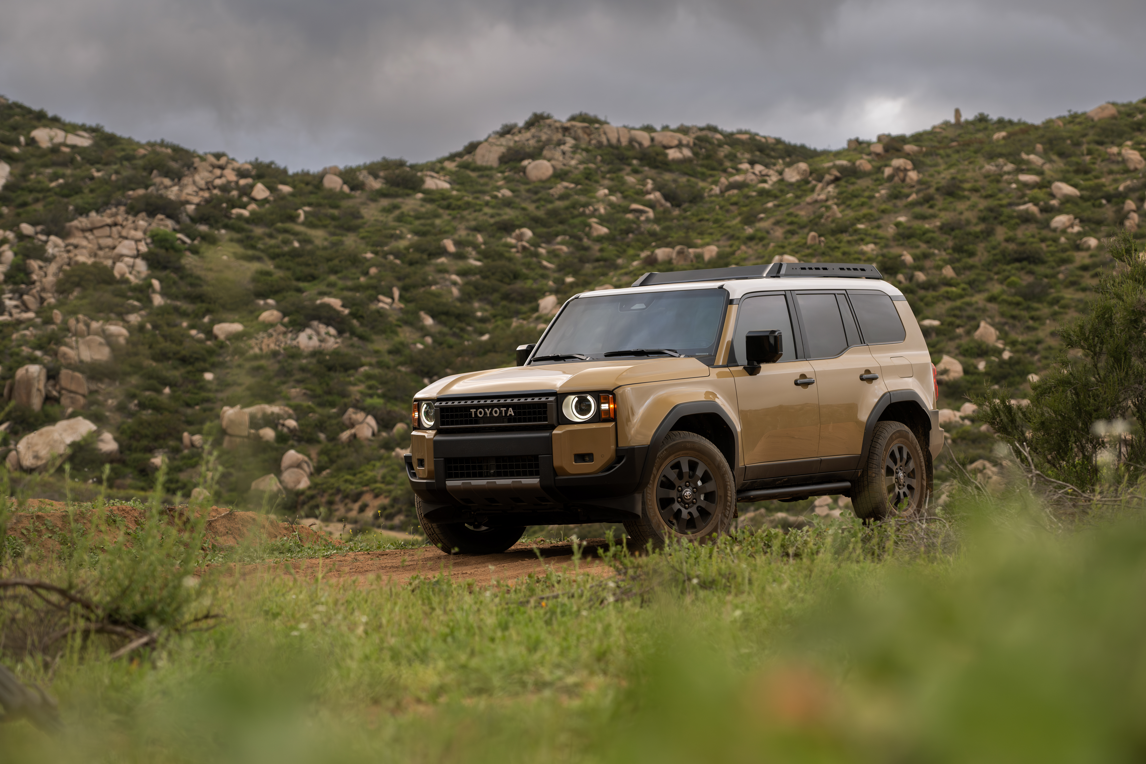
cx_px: 573
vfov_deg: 14.9
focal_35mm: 92
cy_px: 382
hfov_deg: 22.1
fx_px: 2928
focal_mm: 92
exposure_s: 1/60
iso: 800
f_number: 4
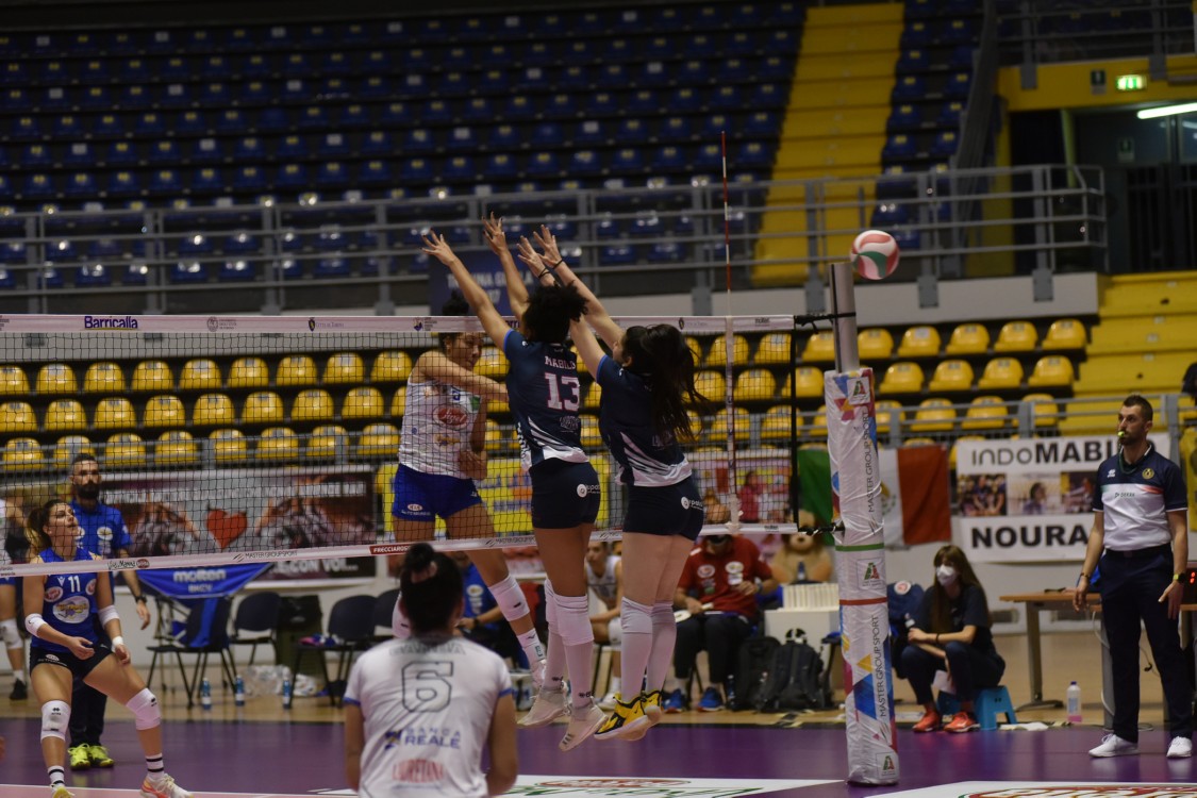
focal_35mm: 120
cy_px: 399
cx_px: 598
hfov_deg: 17.1
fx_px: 3990
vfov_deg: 11.4
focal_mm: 120
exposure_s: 1/1000
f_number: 4
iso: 3200
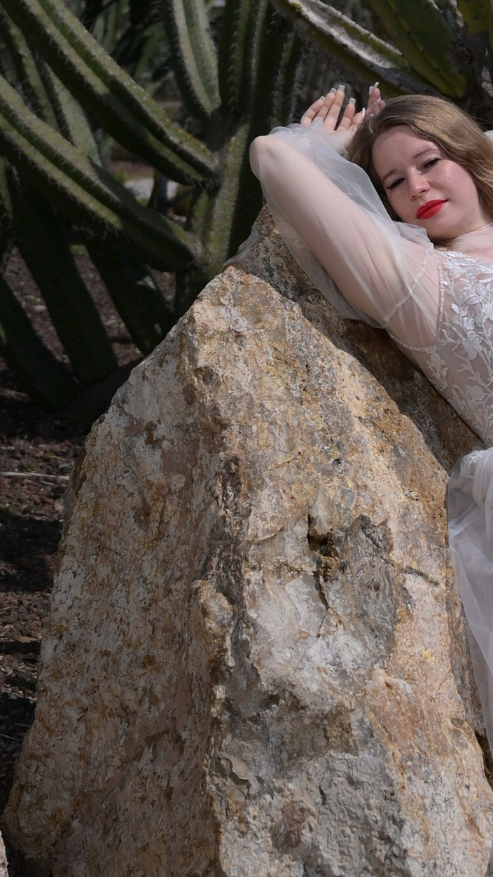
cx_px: 582
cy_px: 89
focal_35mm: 108
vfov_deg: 19.5
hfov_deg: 11.1
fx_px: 2500
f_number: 3.5
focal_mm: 33.5
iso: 100
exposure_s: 1/5000
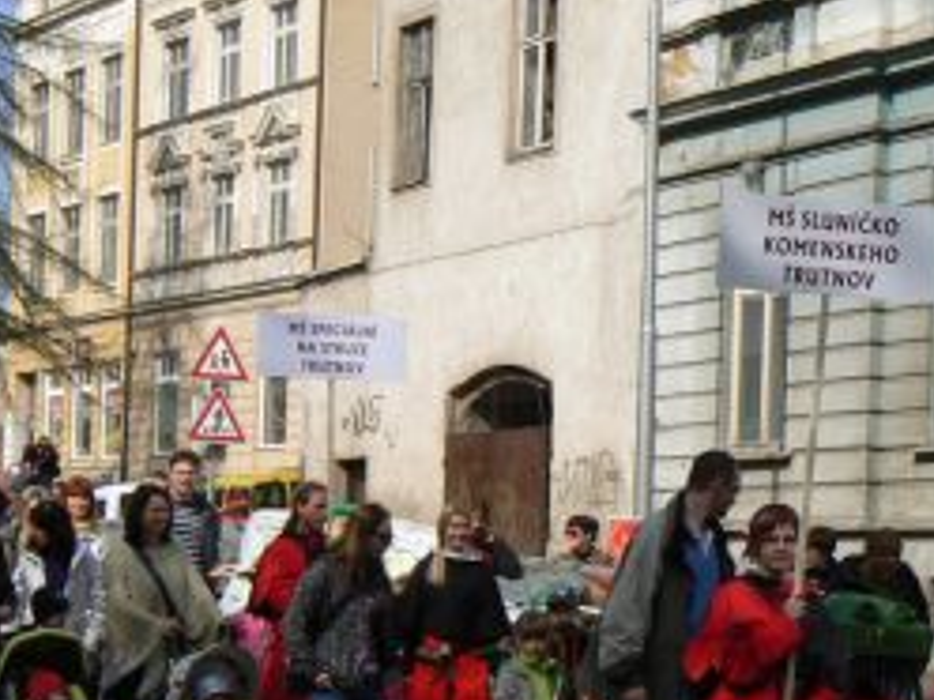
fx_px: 3103
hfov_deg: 17.1
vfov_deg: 12.8
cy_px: 612
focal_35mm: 115
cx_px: 411
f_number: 8
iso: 80
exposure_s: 1/400
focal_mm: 9.5
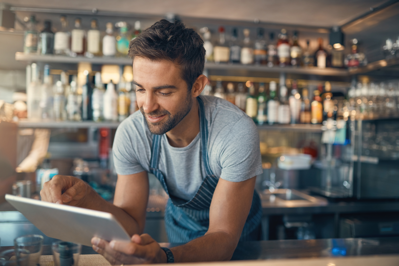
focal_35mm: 35
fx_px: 388
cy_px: 133
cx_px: 200
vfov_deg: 37.9
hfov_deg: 54.4
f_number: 1.8
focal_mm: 35
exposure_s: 1/125
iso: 125
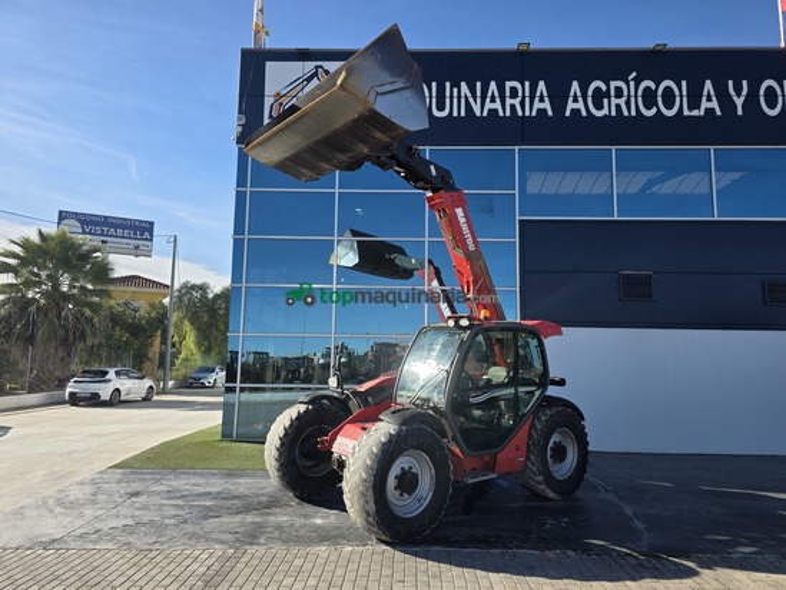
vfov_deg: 58.9
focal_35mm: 23
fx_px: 522
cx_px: 393
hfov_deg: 73.9
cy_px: 295
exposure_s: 1/3084
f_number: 1.7
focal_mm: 6.3
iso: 80
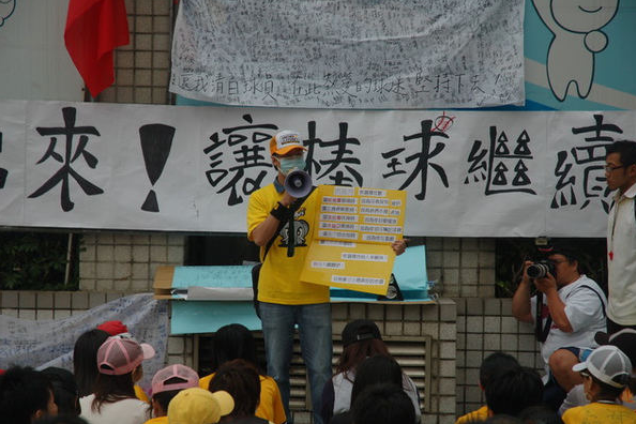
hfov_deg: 19.3
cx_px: 319
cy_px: 211
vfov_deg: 12.9
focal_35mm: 106
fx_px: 1873
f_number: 5.6
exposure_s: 1/125
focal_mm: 70
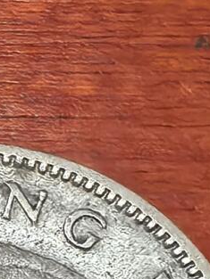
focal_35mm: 138
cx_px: -34
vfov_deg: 13.3
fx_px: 1115
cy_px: 445
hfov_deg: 10.6
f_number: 2.2
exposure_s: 1/33.3
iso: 250
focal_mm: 1.68
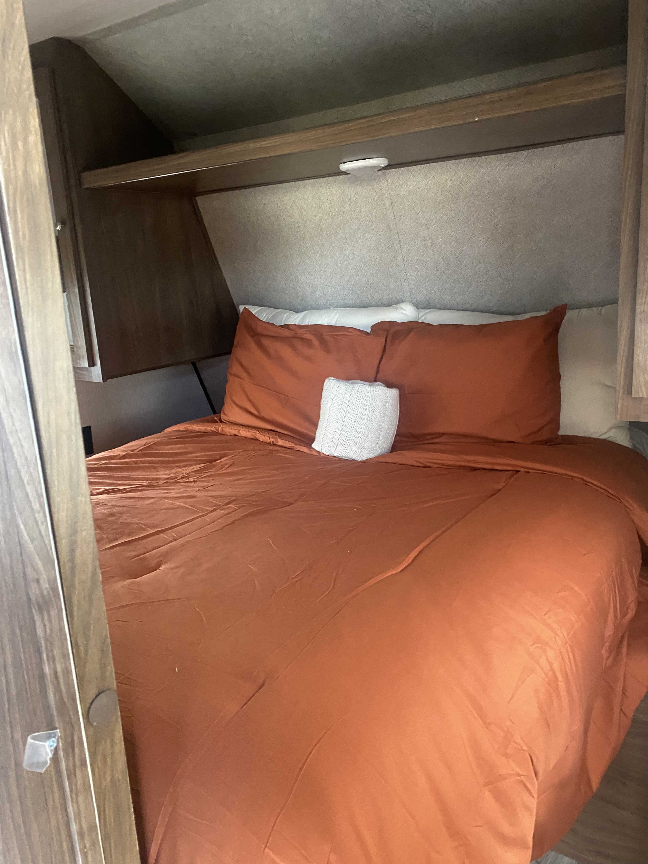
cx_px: 324
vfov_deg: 67.3
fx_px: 649
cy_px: 432
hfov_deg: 53.1
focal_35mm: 26
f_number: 1.8
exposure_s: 1/33
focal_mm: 4.25
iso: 640
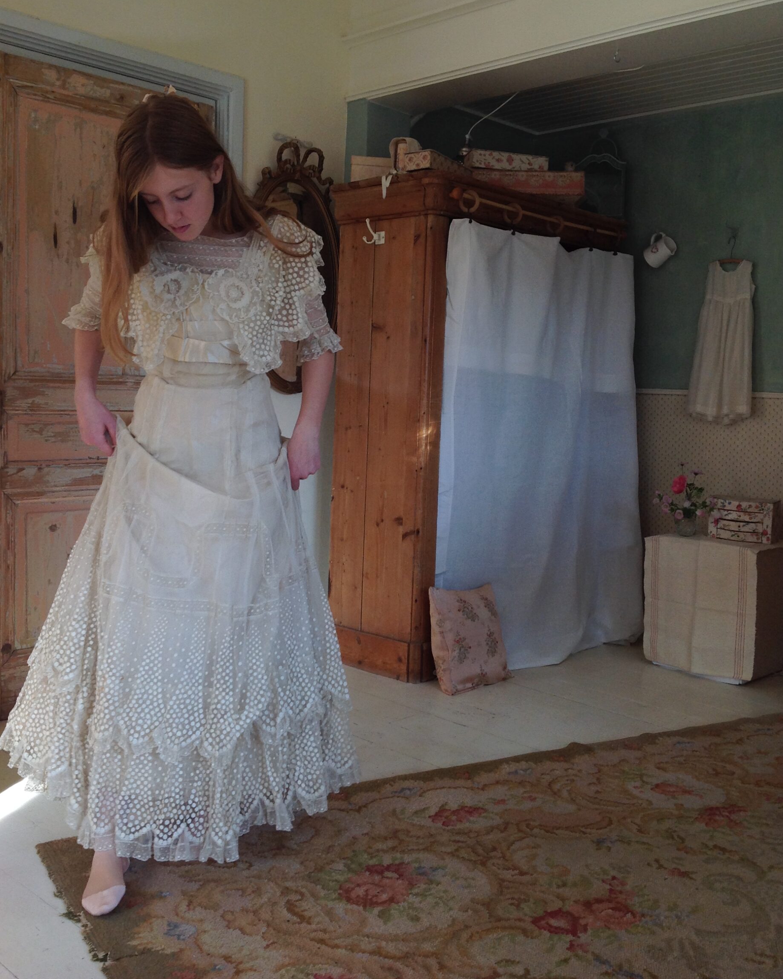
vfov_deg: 47.9
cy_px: 462
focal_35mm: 38
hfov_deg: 39.2
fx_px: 1101
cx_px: 400
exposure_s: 1/126
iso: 50
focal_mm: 4.28
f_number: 2.4
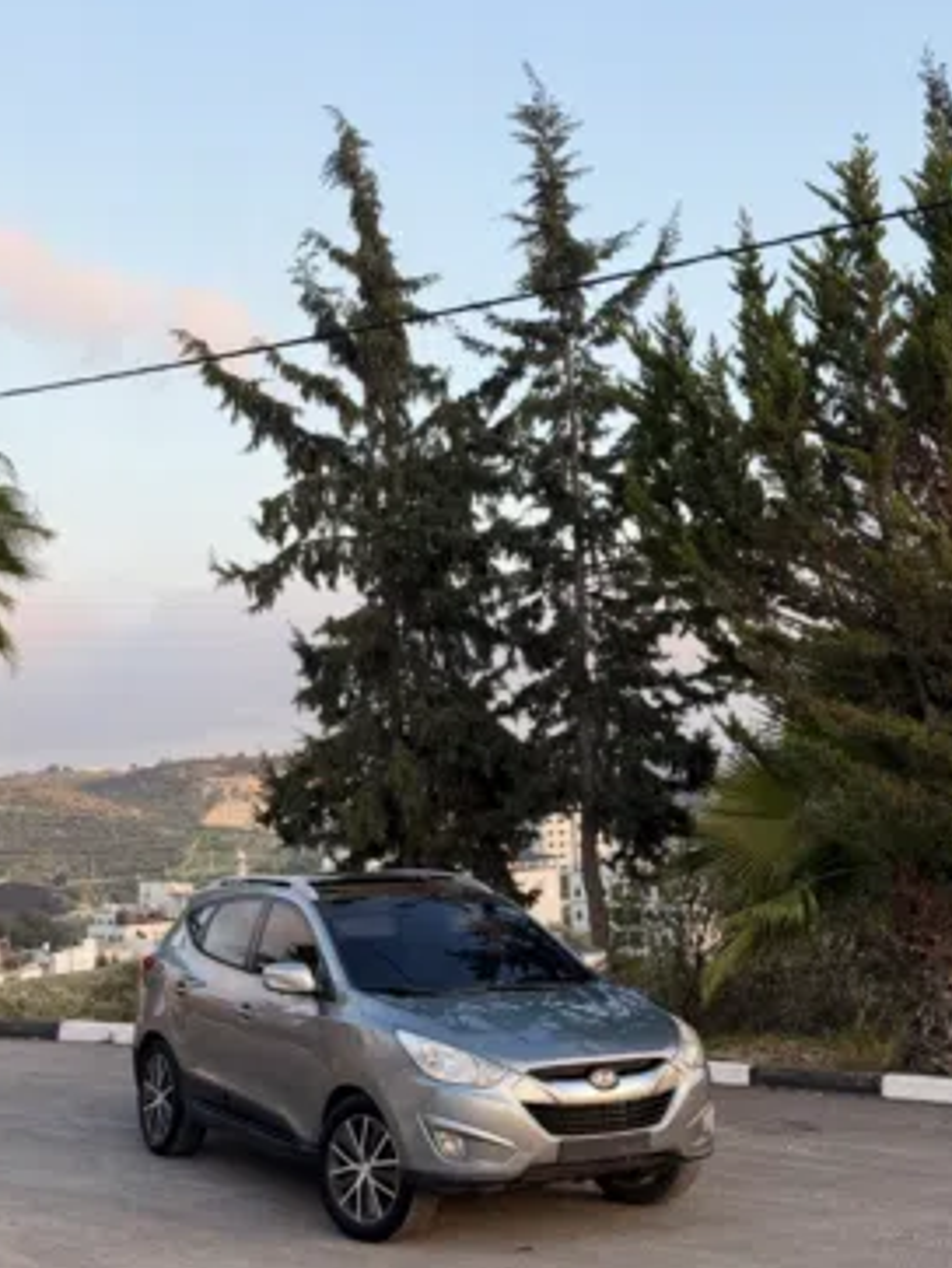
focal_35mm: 53
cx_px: 438
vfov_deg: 36.1
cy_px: 680
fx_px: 1941
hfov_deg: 27.5
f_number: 1.78
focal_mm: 6.76
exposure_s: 1/553
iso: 64
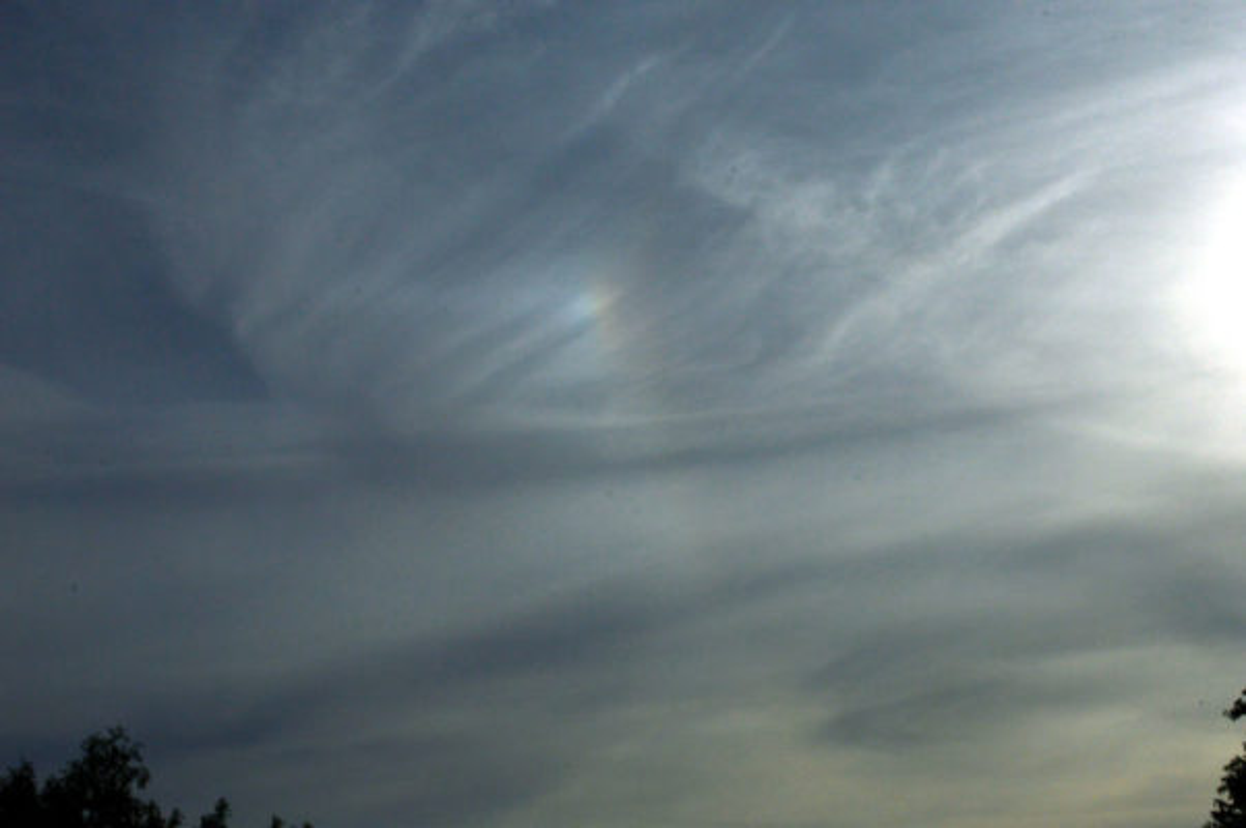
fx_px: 1815
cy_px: 414
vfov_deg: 25.7
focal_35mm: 52
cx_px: 623
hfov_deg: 37.9
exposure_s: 1/4000
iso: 450
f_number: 22
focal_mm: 35
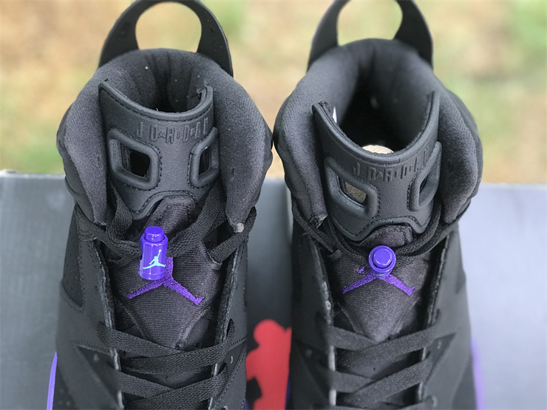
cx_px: 274
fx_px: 901
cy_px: 205
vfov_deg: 25.7
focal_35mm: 57
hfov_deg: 33.8
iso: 100
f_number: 2.8
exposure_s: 1/50
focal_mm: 6.6
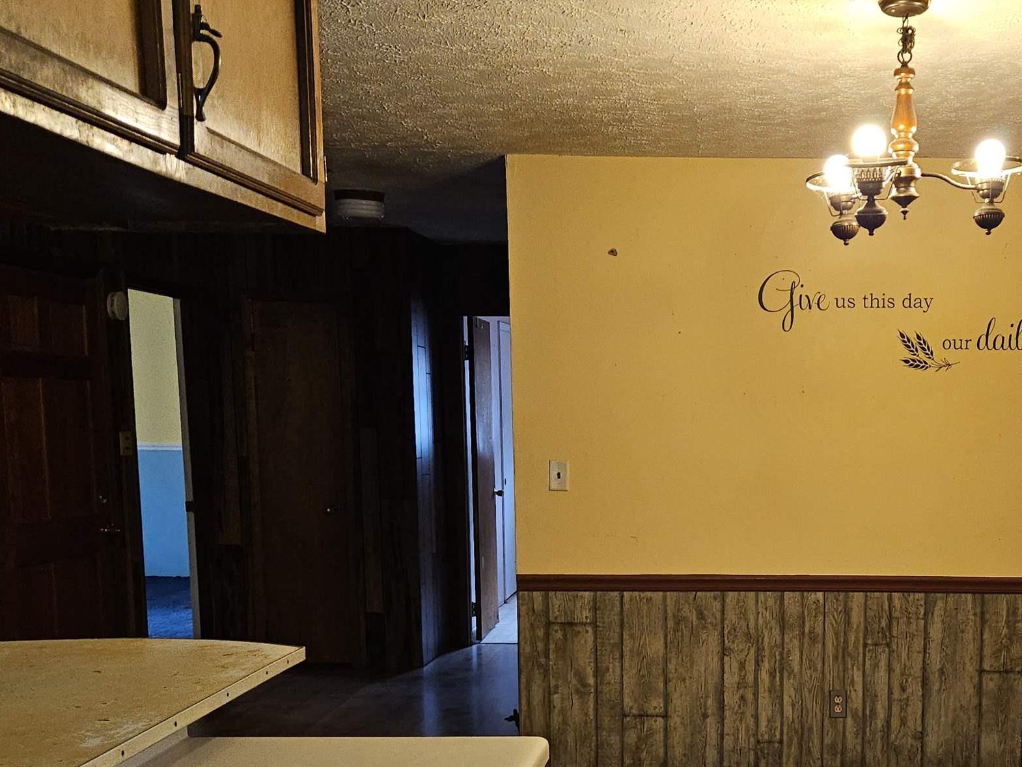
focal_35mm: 45
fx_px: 1329
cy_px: 574
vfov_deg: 31.6
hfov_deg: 40.6
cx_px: 797
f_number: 1.8
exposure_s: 1/24
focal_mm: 5.4
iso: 160
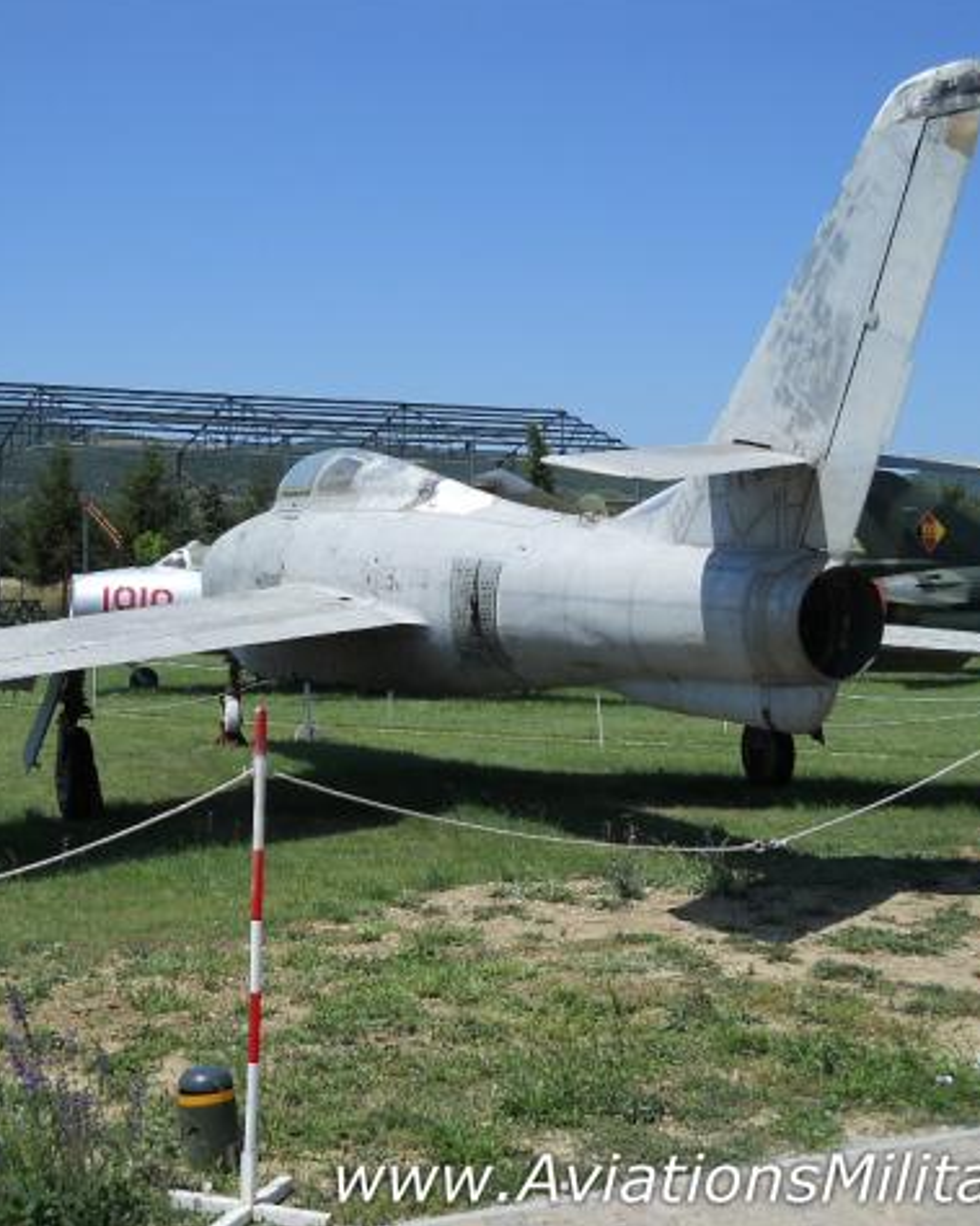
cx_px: 440
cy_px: 610
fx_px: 1958
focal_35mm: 54
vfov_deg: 34.8
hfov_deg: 28.1
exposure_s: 1/500
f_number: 5.5
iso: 80
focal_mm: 6.72
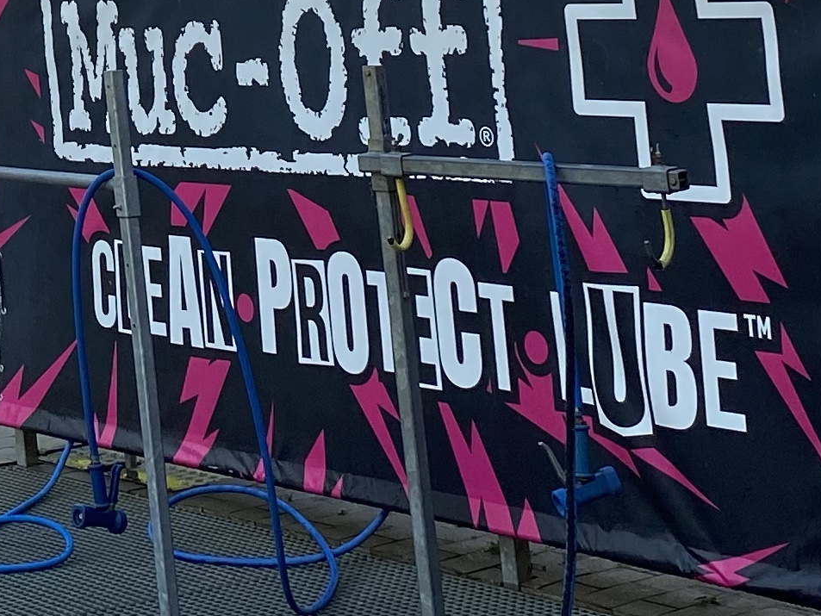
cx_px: -326
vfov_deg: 12.4
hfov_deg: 16.6
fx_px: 2609
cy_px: -480
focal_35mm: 110
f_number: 1.8
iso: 32
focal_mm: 4.25
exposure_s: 1/1927
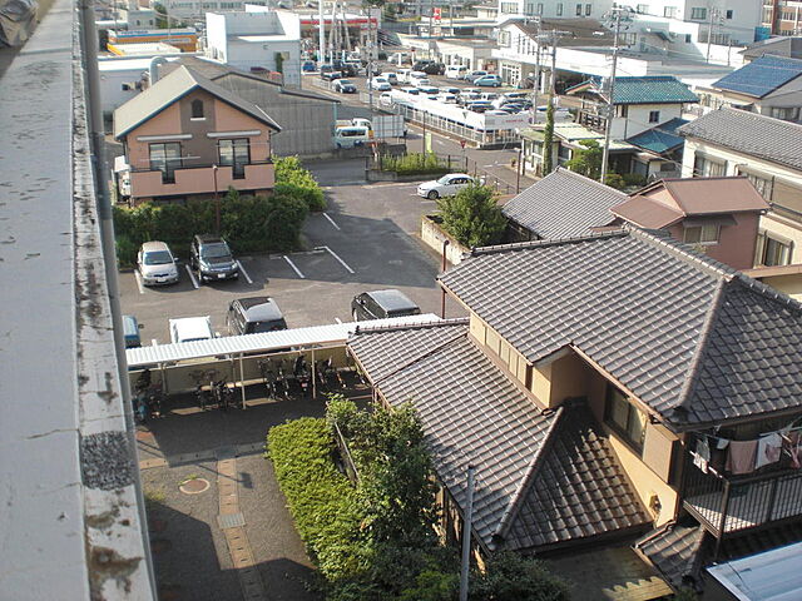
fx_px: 880
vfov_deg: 37.7
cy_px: 300
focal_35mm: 38
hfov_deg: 49.0
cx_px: 401
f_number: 3.1
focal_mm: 6.3
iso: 64
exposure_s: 1/500
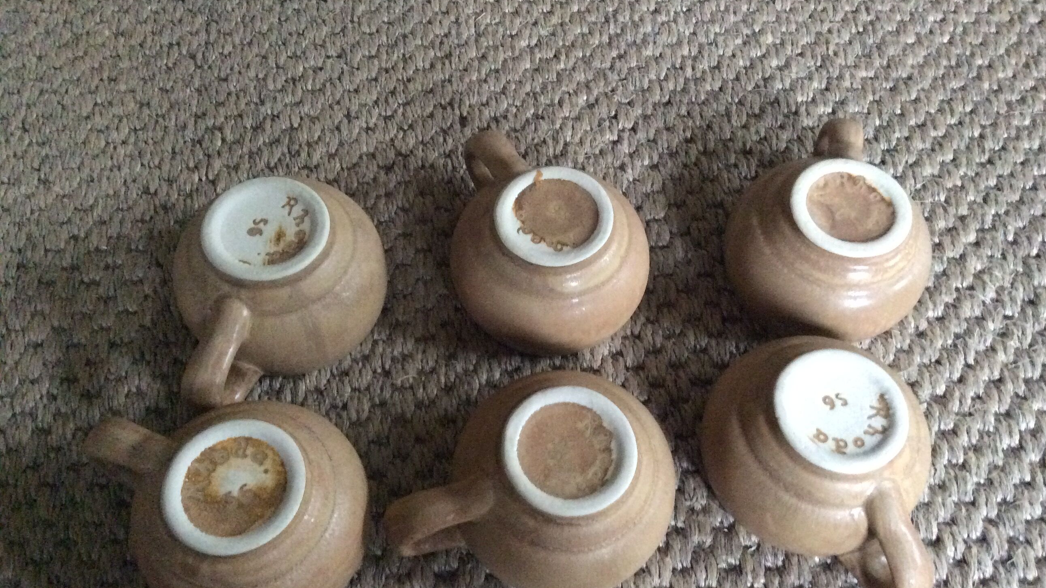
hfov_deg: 56.6
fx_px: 971
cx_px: 525
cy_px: 330
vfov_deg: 33.7
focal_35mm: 35
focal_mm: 3.3
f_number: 2.4
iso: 500
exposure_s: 1/17
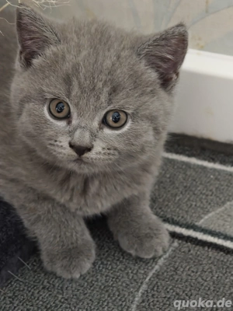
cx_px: 116
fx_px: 781
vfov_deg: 22.5
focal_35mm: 87
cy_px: 156
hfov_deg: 17.0
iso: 5000
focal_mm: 9
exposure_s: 1/16.7
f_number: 2
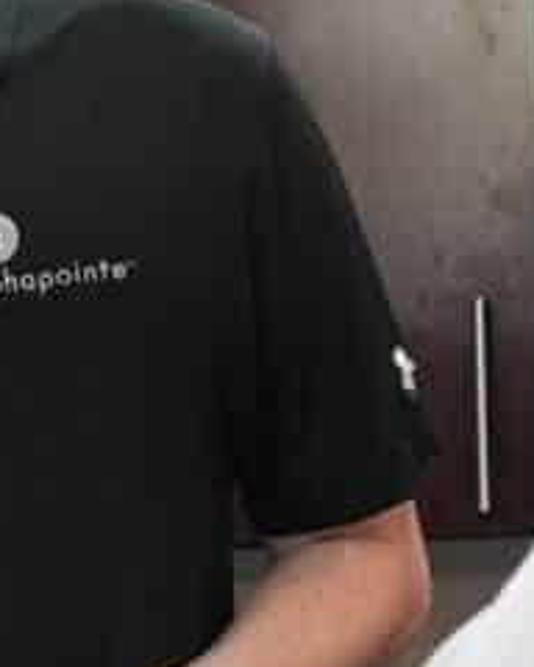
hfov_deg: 4.1
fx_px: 6914
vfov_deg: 5.5
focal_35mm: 350
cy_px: 853
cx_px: -1613
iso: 2000
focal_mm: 35
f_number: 8
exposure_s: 1/40
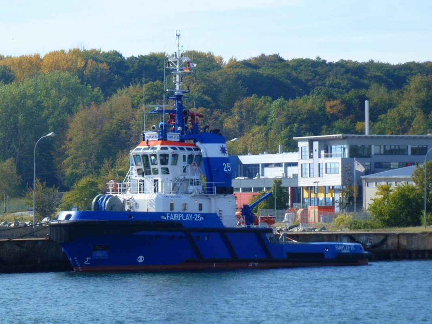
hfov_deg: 10.7
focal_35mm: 185
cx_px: 216
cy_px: 162
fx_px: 2308
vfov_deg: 8.0
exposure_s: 1/400
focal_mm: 30.1
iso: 100
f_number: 5.4
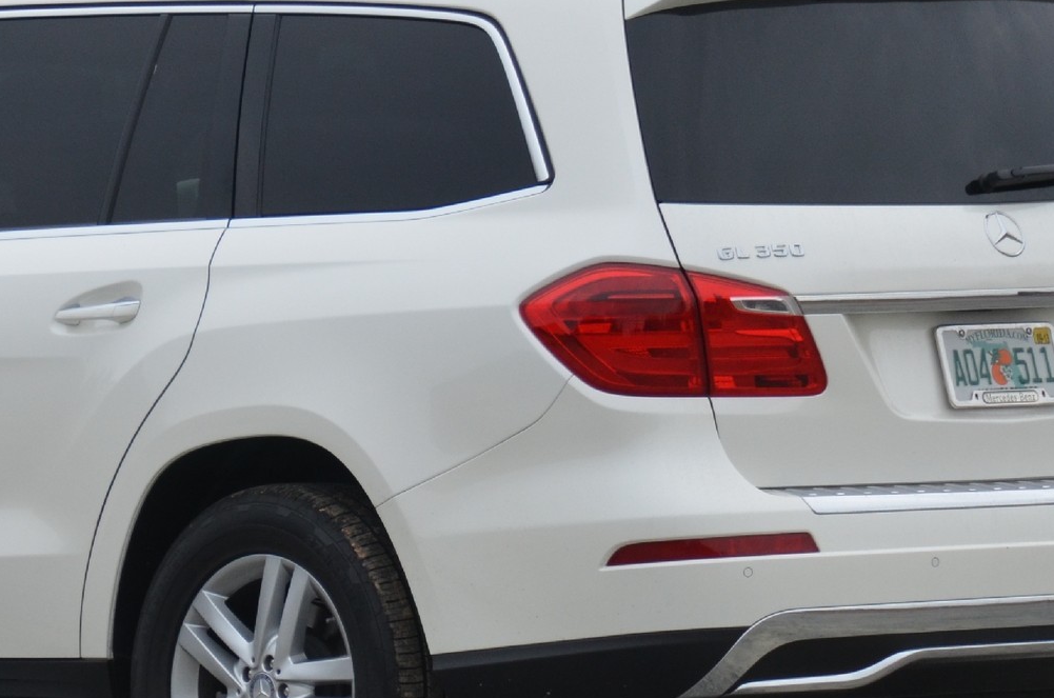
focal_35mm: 393
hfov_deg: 5.2
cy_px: 313
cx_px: 183
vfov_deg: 3.5
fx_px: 11490
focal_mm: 105
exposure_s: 1/1000
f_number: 5.3
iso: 500
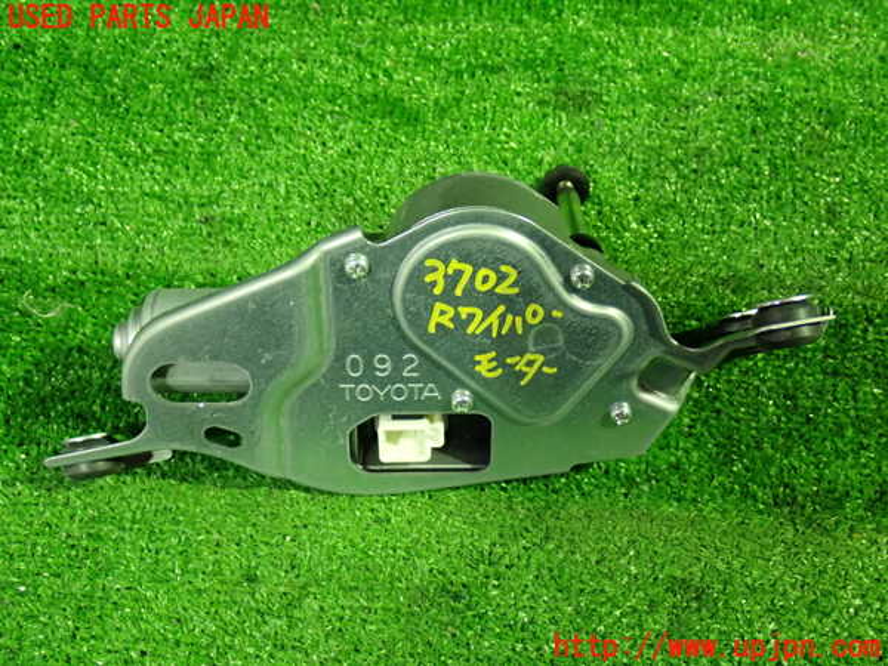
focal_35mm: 44
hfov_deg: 42.9
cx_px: 444
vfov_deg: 32.9
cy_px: 333
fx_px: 1129
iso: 800
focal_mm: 7.84
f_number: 2.9
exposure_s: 1/25
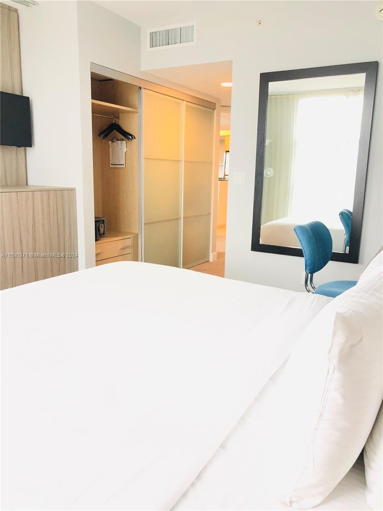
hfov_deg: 49.7
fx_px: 413
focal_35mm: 28
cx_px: 192
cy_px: 256
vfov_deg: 63.4
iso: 40
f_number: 1.8
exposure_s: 1/17
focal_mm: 4
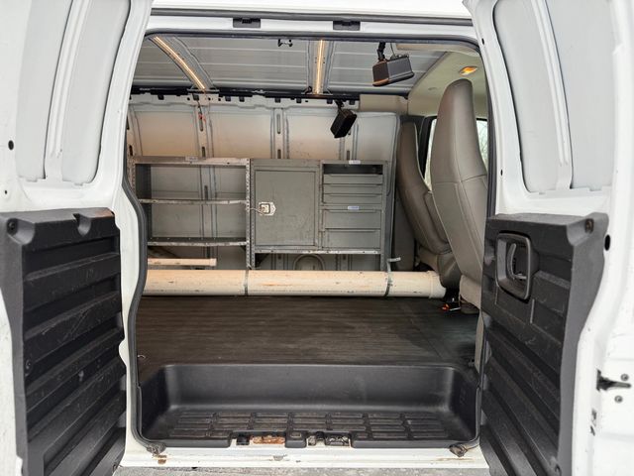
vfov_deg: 56.8
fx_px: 440
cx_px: 317
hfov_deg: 71.6
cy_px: 238
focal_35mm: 24
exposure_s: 1/476
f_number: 1.78
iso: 80
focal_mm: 6.76
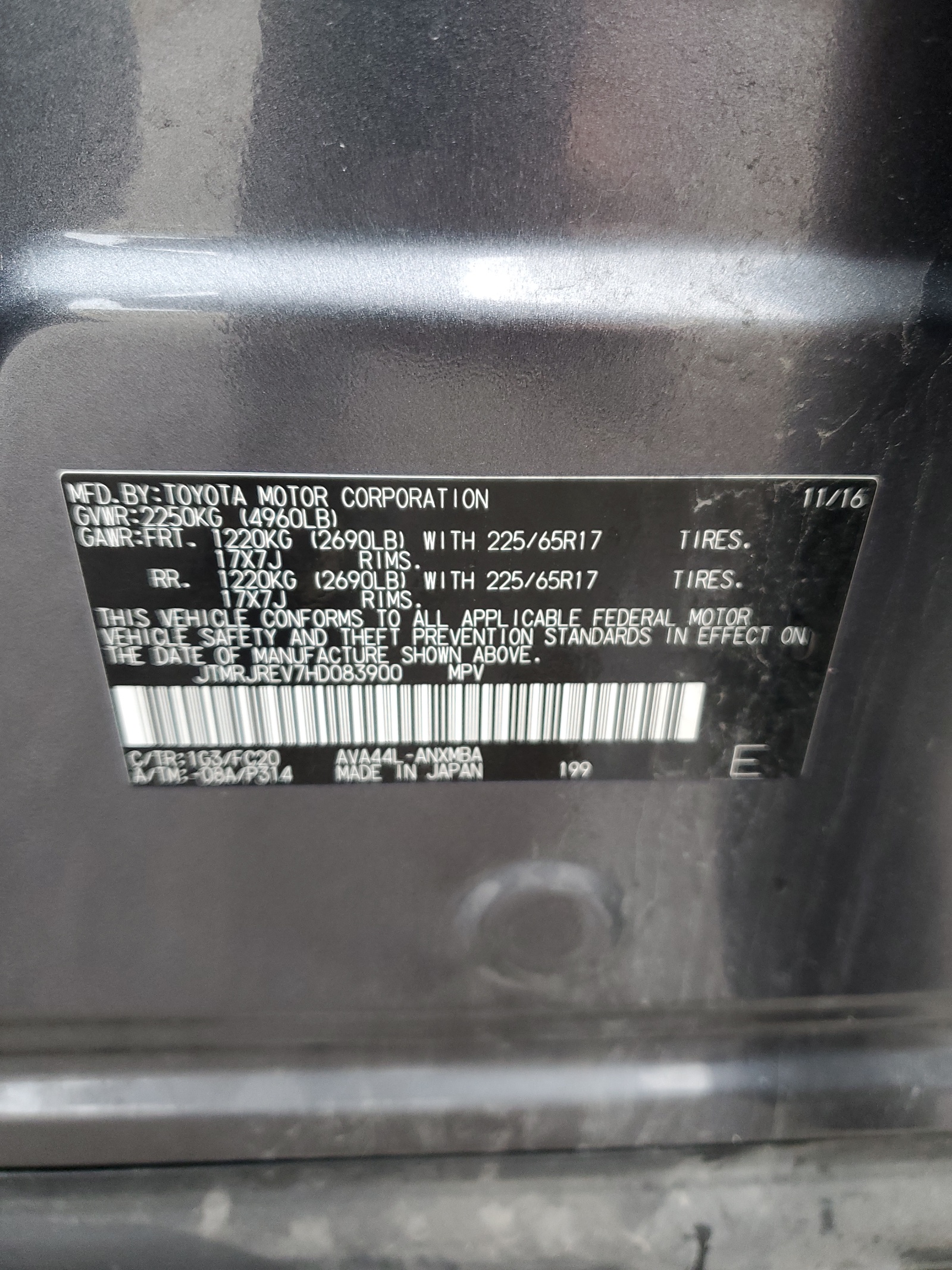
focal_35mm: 26
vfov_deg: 67.3
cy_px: 635
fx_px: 953
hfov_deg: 53.1
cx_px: 476
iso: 96
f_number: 1.5
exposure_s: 1/120
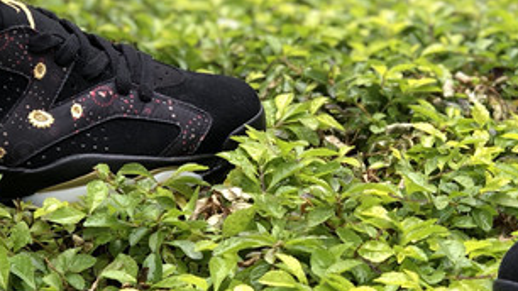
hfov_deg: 15.9
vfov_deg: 9.0
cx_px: 308
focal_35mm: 135
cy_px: 216
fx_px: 1854
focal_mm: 6
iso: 32
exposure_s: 1/100
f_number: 2.4
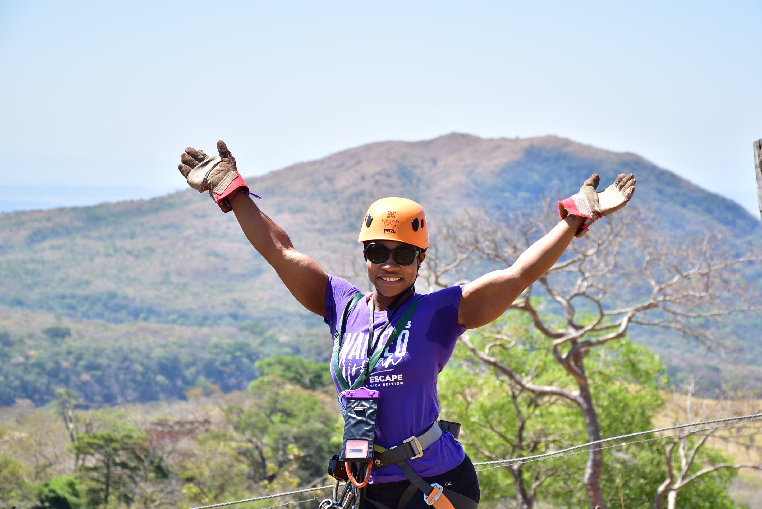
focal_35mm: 109
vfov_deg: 12.6
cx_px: 395
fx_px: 2309
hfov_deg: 18.7
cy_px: 259
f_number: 6.3
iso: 160
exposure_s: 1/400
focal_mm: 70
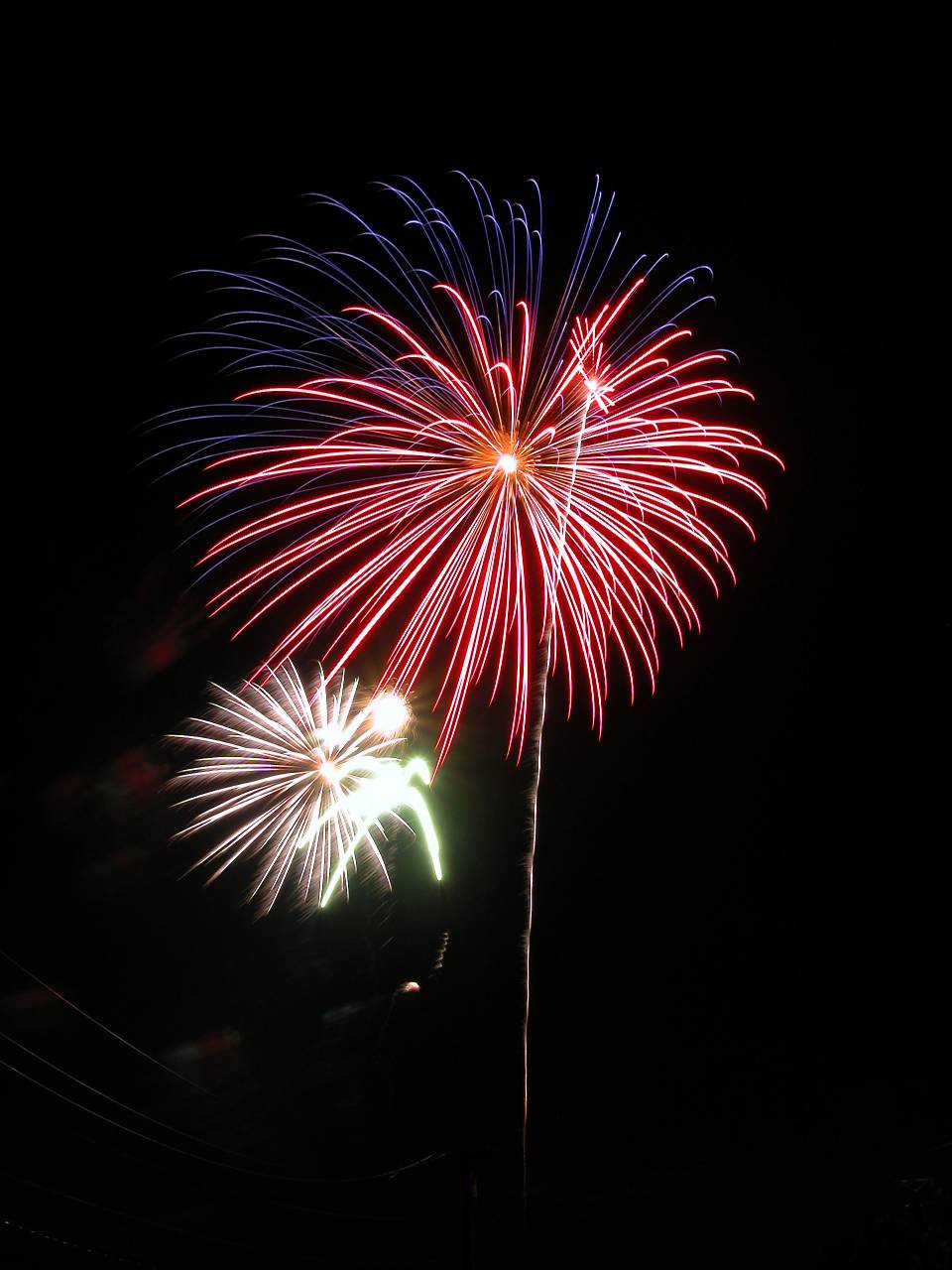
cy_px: 635
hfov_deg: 40.7
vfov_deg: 52.6
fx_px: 1283
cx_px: 476
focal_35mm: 35
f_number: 8
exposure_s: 4
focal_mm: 8.9
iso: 100
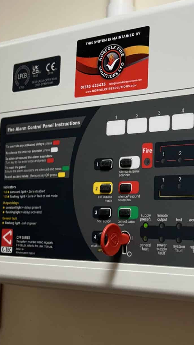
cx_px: 158
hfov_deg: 20.1
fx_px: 540
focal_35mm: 59
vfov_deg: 35.5
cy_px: 173
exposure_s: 1/100
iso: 64
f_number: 1.5
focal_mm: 5.7
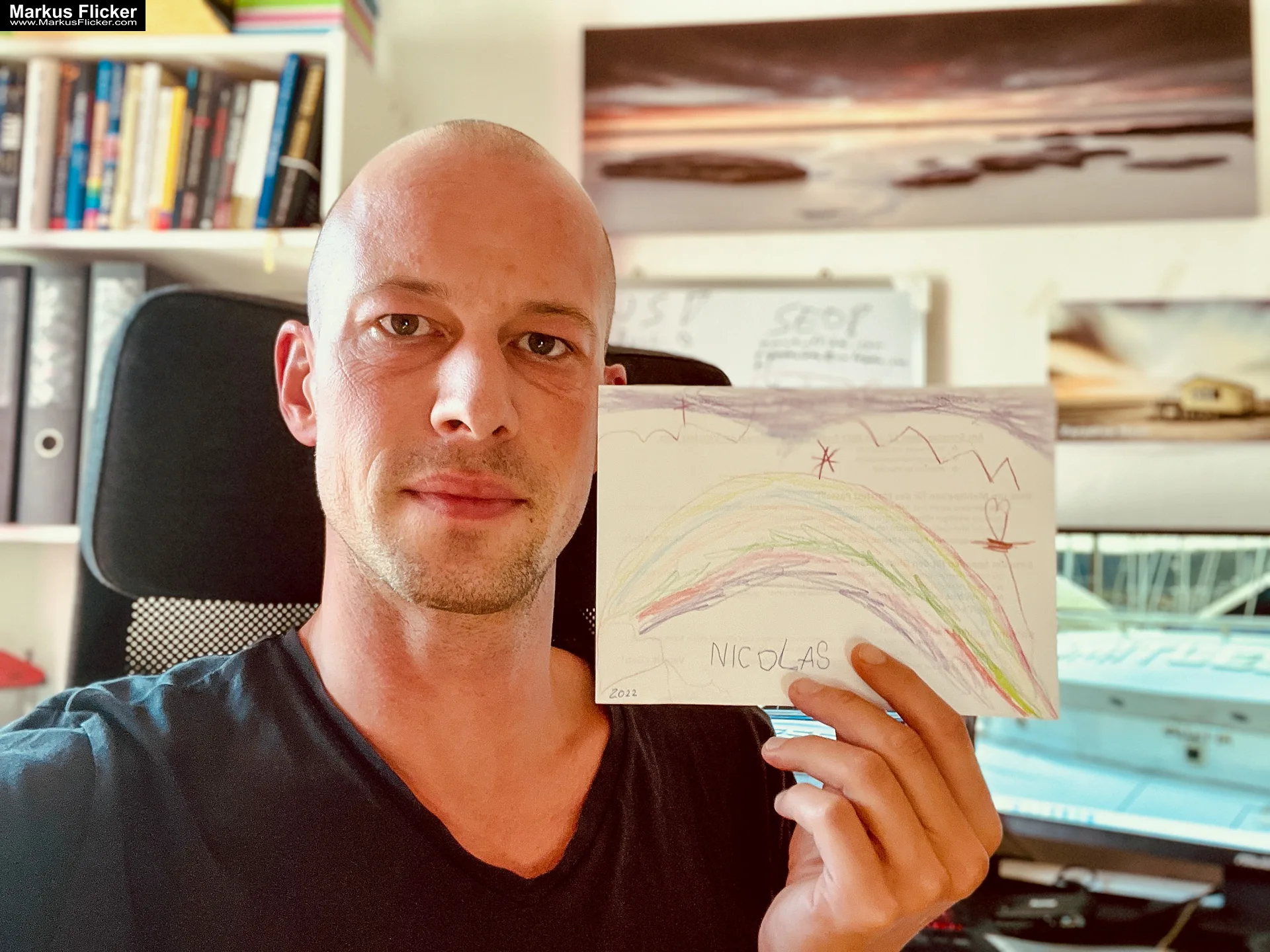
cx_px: 635
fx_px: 1101
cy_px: 476
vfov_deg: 46.8
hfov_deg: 60.0
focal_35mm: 30
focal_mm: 2.71
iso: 160
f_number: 2.2
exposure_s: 1/60
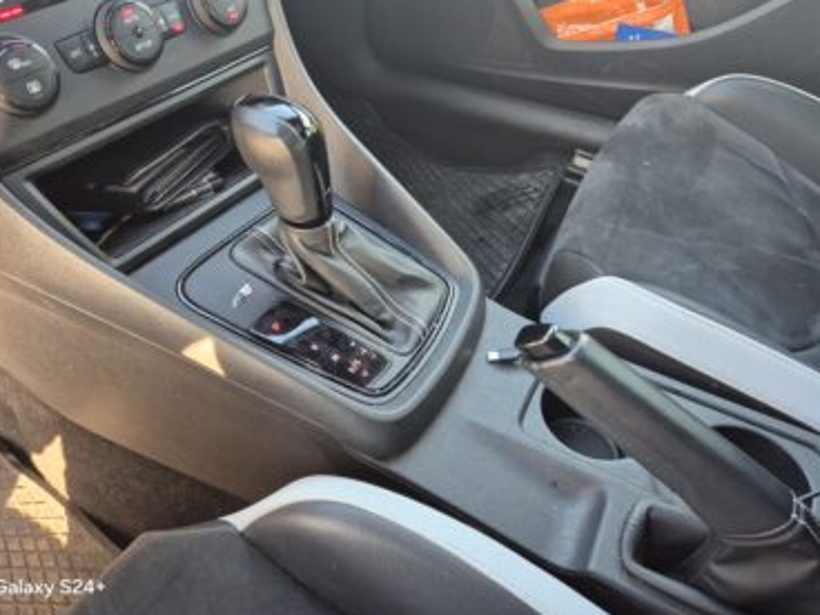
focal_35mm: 25
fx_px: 592
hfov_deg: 69.4
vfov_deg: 54.9
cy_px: 303
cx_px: 397
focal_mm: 5.4
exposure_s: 1/100
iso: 250
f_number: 1.8
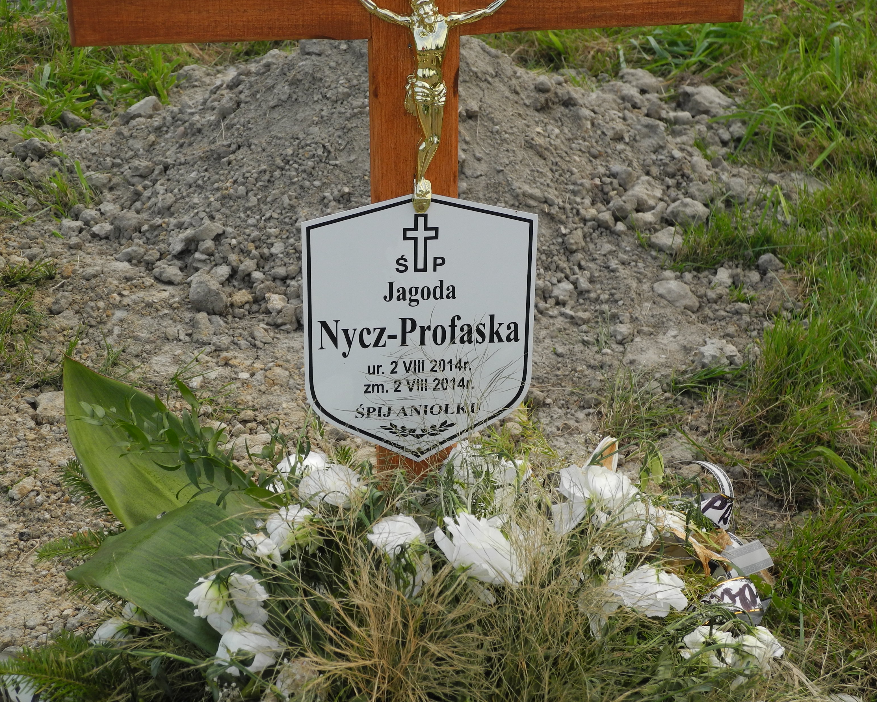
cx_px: 440
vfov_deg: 21.9
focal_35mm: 70
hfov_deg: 27.1
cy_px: 328
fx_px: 1817
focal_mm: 13
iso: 100
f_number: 3.5
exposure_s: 1/400
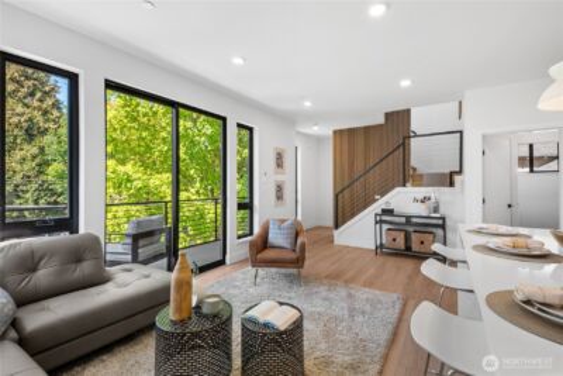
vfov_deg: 77.4
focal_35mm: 15
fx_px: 235
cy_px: 188
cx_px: 282
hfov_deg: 100.4
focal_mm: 10
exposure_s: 1/2
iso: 160
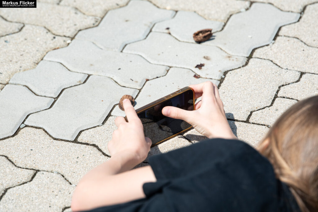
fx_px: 1723
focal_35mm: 195
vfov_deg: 7.0
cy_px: 106
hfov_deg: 10.5
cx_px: 159
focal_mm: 130
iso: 200
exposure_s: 1/2000
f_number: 4
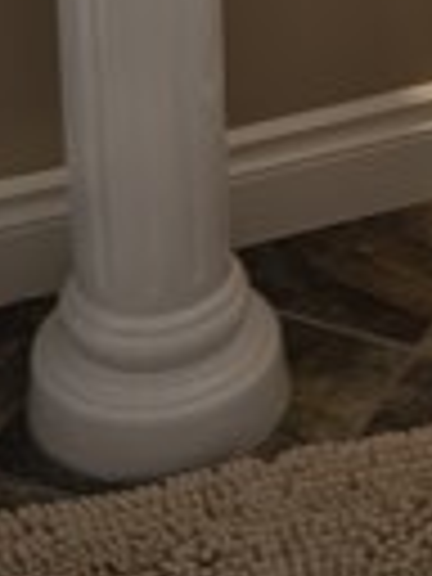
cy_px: -504
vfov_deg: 12.0
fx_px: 2496
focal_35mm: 150
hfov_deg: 9.8
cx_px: 504
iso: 22
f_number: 1.68
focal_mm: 6.9
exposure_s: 1/60
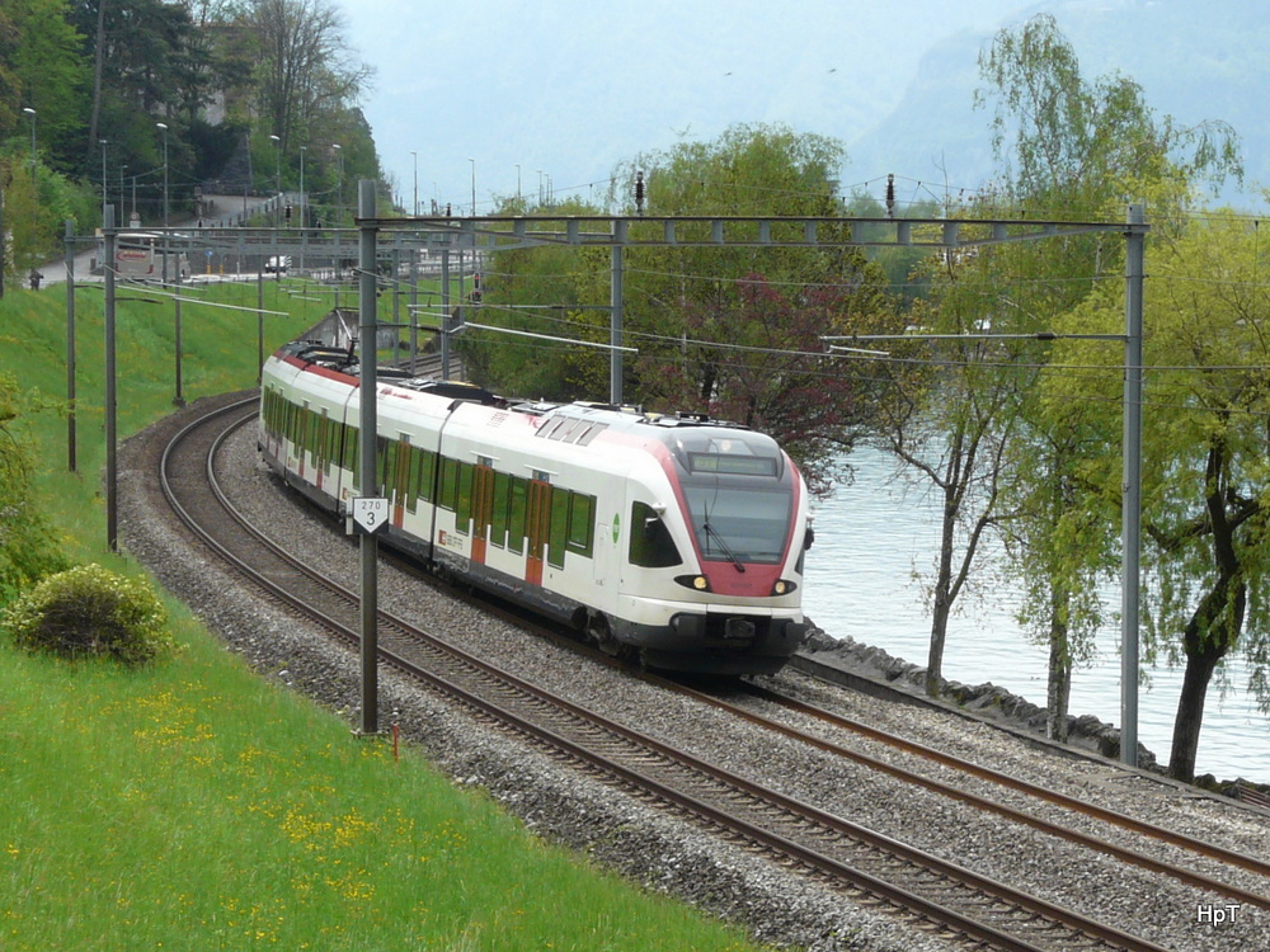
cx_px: 635
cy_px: 476
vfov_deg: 22.9
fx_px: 2348
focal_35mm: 64
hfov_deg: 30.3
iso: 100
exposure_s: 1/250
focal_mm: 10.5
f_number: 5.6
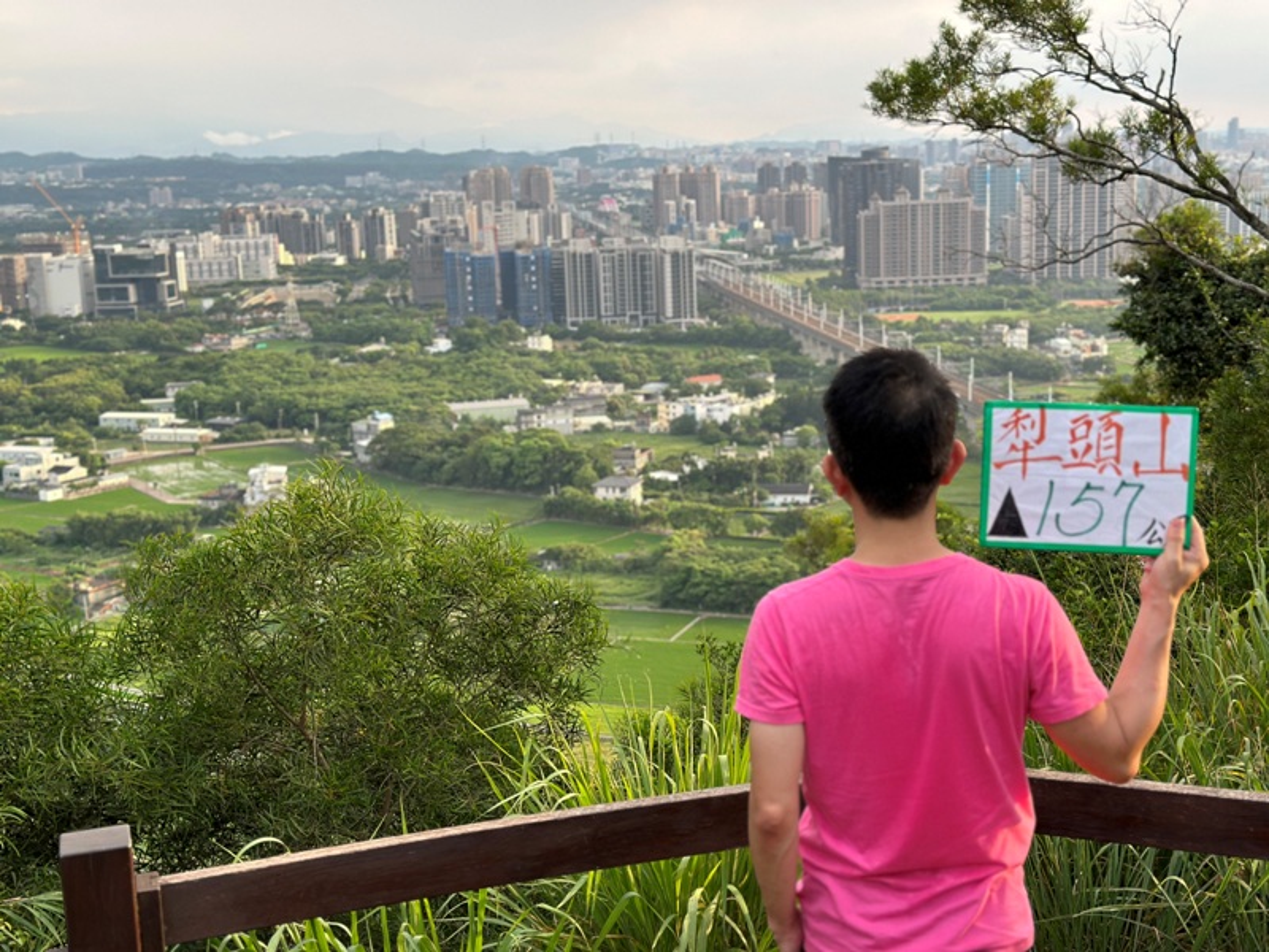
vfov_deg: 30.3
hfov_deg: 39.7
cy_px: 476
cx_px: 634
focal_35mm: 48
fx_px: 1760
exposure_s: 1/580
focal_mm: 6.86
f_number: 1.78
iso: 80
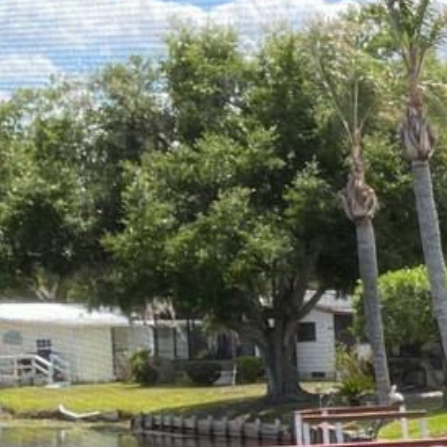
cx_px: 1015
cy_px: 408
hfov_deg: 11.5
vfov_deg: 13.4
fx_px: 1885
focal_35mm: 129
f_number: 1.6
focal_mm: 5.1
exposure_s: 1/836
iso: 32
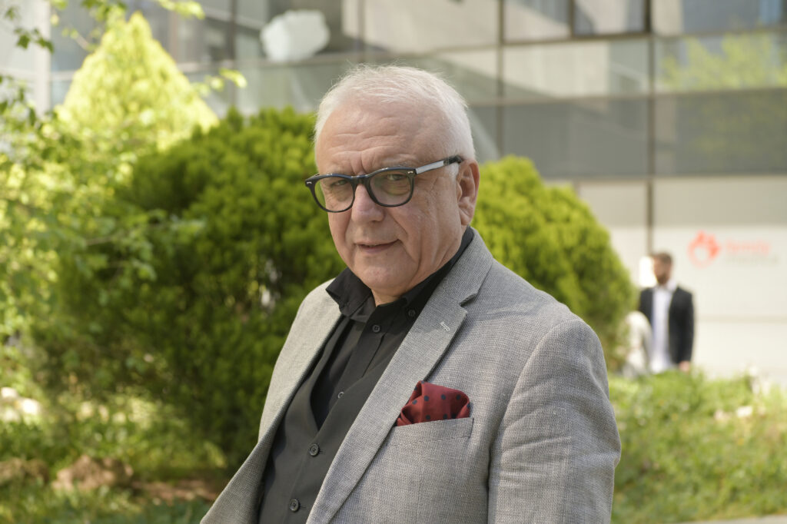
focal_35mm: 70
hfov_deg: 28.9
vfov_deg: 19.4
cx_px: 394
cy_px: 262
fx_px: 1530
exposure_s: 1/320
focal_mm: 70
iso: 320
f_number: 5
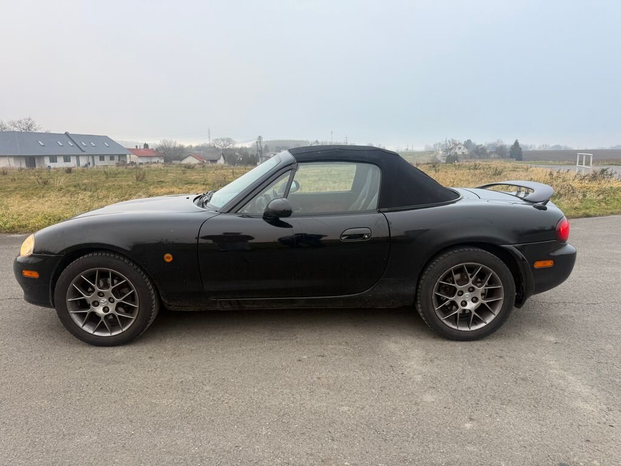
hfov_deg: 71.6
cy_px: 233
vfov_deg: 56.8
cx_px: 310
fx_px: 431
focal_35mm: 24
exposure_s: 1/127
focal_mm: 6.76
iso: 50
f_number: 1.78
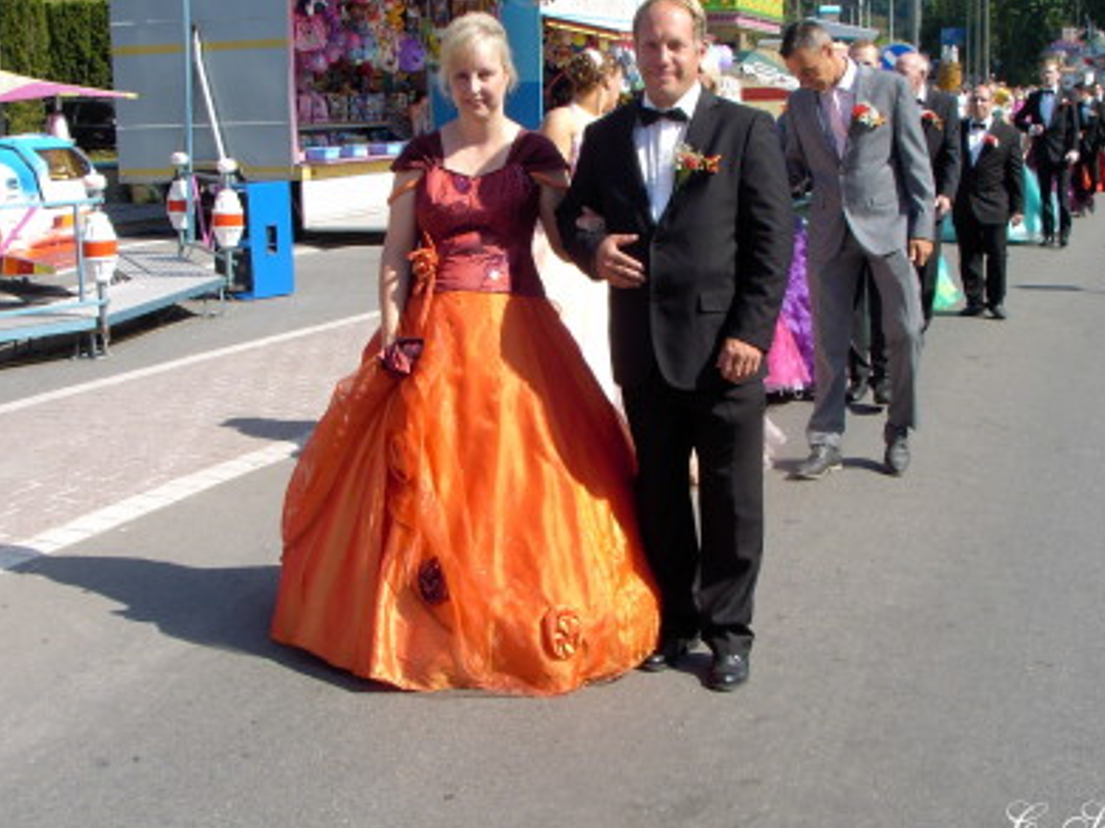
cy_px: 367
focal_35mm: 54
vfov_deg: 27.0
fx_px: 1723
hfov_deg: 35.5
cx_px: 577
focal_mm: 6.8
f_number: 5
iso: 70
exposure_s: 1/210
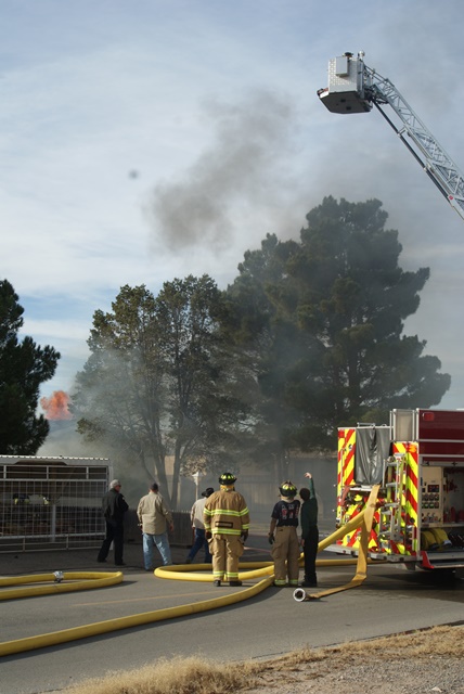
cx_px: 232
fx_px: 1013
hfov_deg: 25.8
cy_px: 347
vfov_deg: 37.8
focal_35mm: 52
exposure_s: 1/125
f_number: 11
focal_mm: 35
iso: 100
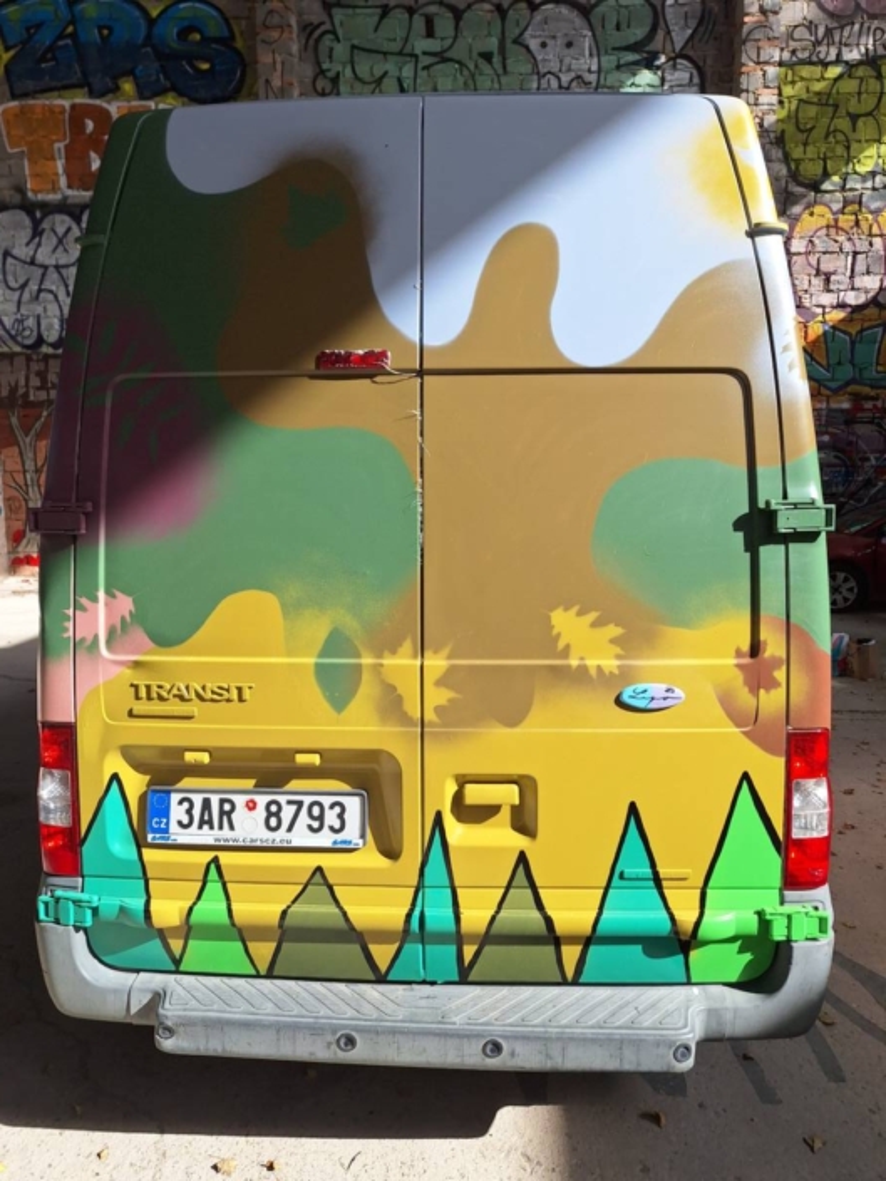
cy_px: 590
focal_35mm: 23
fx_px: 785
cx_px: 443
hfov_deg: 58.9
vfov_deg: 73.9
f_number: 1.8
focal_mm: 5.54
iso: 40
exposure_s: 1/1264
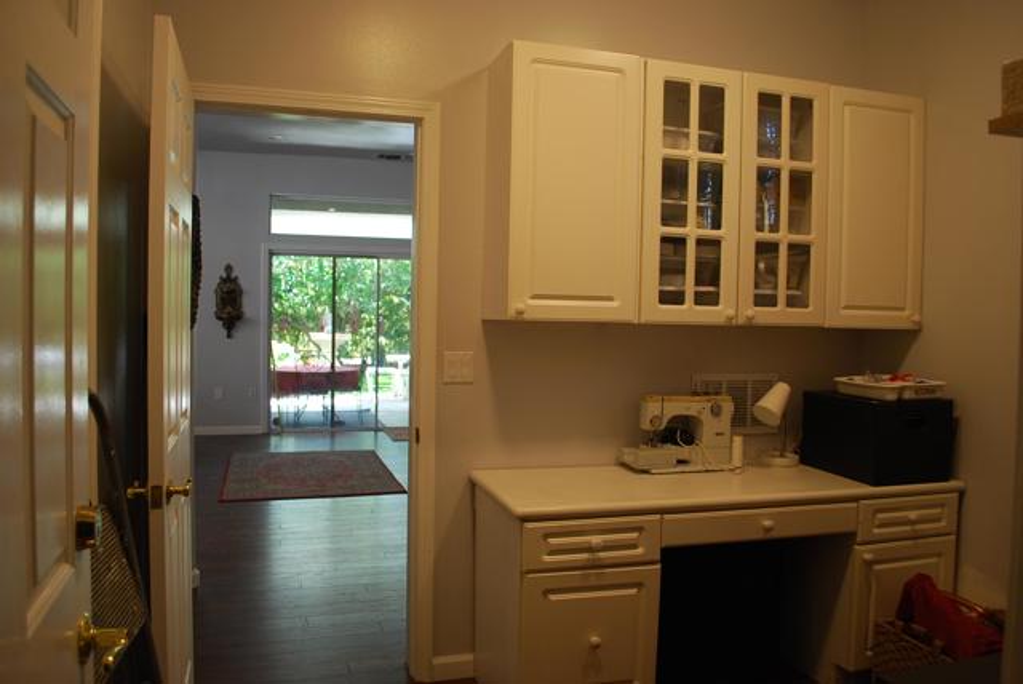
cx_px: 512
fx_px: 768
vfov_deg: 48.0
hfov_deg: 67.3
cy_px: 342
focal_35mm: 27
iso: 220
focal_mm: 18
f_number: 3.5
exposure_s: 1/30
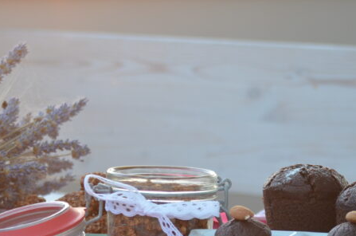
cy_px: 148
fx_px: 1866
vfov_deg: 7.2
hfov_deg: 10.9
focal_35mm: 189
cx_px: 136
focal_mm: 55
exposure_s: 1/80
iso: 400
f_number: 4.5
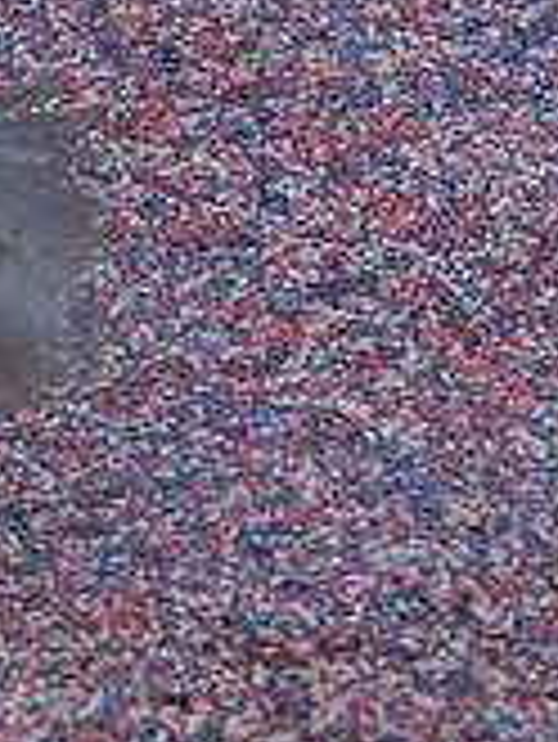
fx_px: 9832
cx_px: -126
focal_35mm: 458
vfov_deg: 4.3
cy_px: 382
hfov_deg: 3.2
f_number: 5.3
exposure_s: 1/400
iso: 800
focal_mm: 75
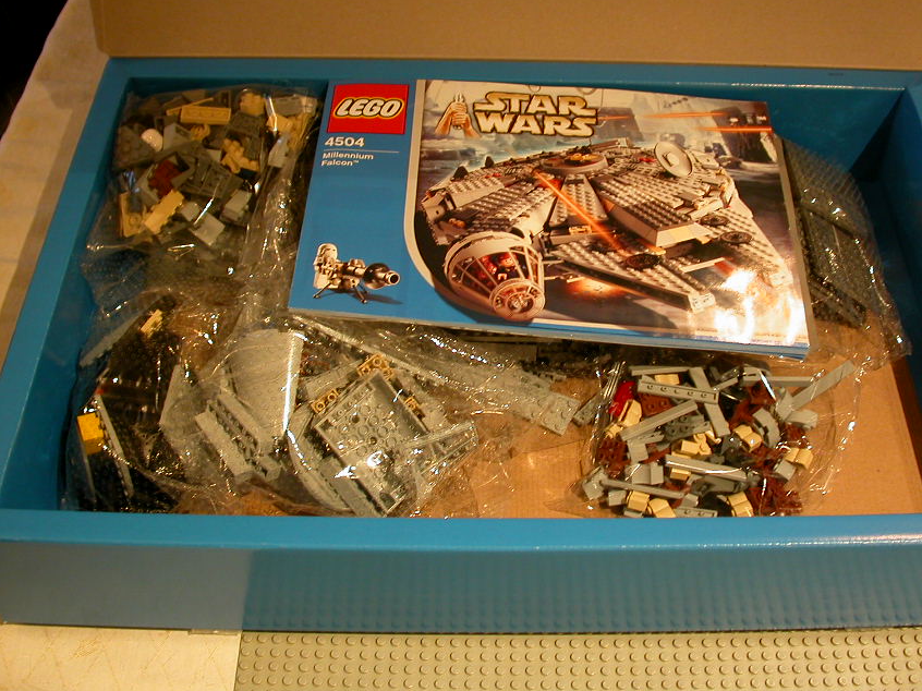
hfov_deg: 41.2
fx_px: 1225
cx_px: 505
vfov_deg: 31.4
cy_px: 274
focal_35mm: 46
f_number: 2.6
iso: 100
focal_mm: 7.85
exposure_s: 1/5.7
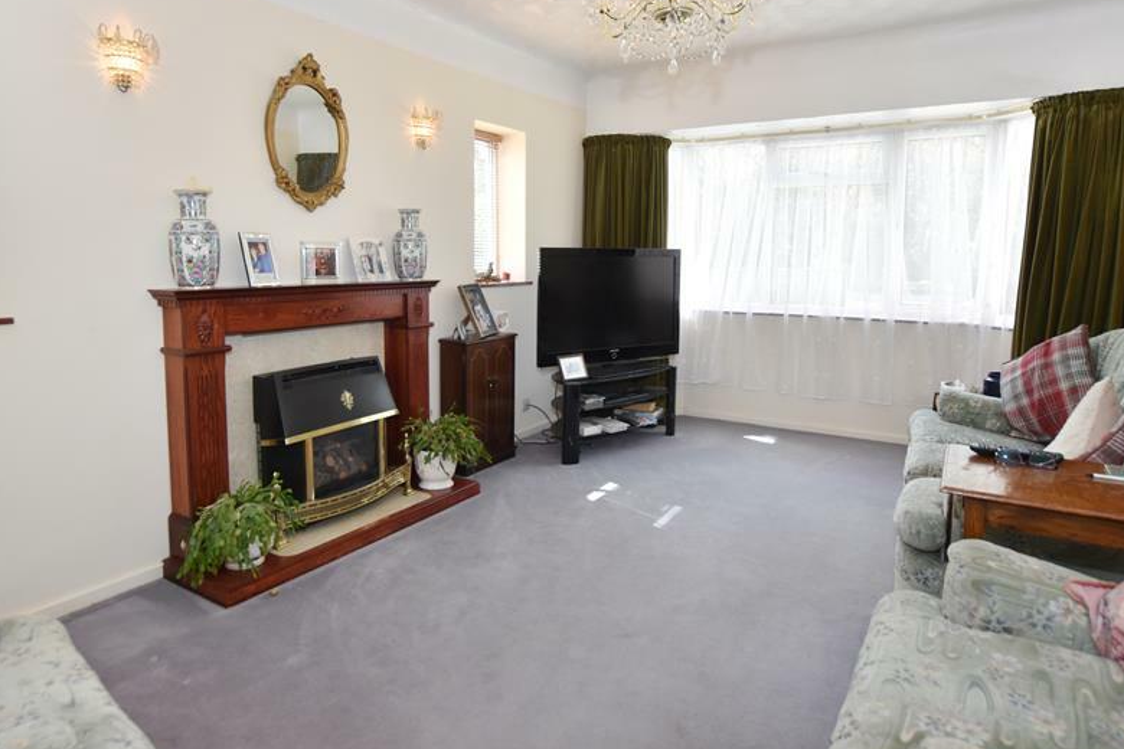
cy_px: 309
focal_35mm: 22
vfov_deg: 57.6
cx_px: 525
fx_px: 676
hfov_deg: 79.4
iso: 400
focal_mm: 11
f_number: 4.5
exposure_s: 1/250
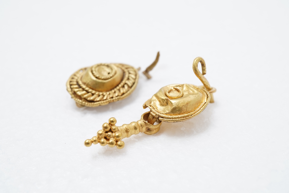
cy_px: 96
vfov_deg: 29.9
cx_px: 144
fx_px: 361
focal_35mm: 45
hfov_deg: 43.6
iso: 500
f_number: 18
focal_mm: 30
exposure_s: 1/125
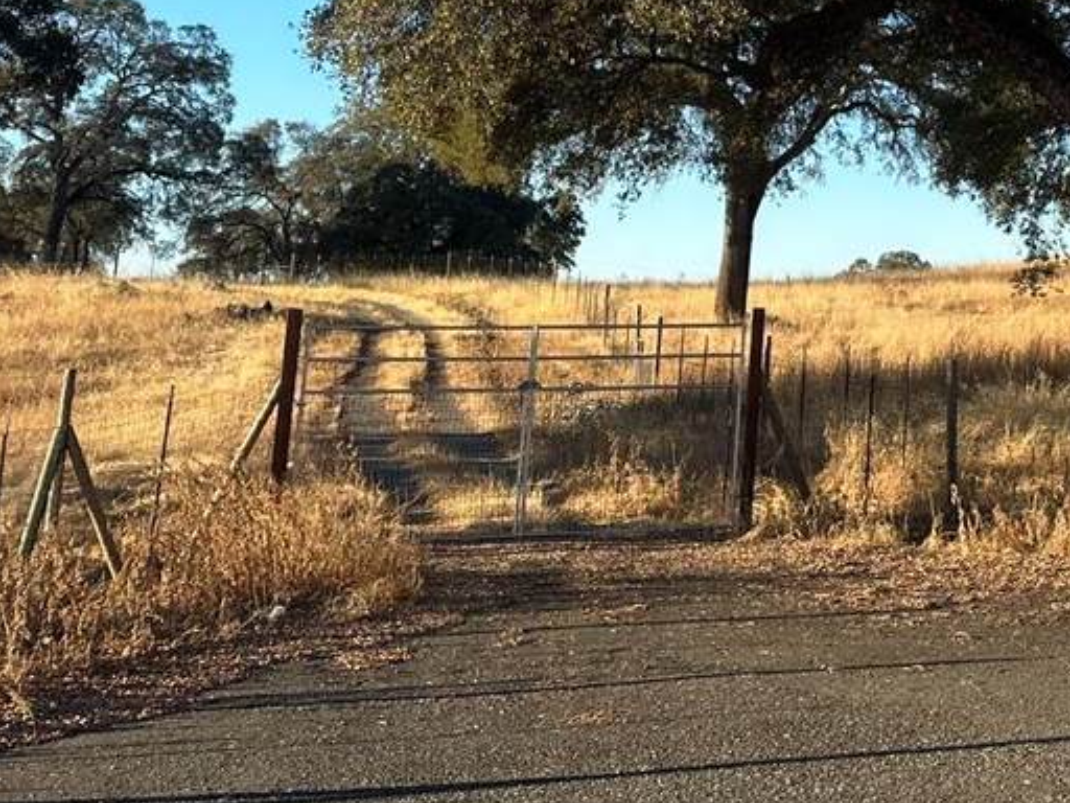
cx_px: 1149
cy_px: -92
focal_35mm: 60
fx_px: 1855
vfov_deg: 22.9
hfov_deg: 29.3
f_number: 1.78
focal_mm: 6.86
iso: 80
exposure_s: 1/1664
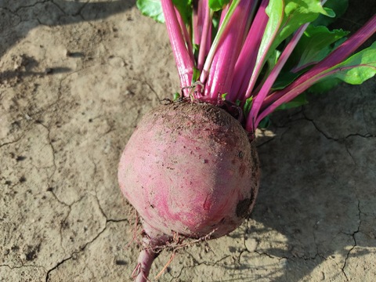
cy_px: 141
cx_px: 188
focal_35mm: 26
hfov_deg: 67.3
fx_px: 282
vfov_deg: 53.1
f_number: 1.79
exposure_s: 1/479
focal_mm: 4.74
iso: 100
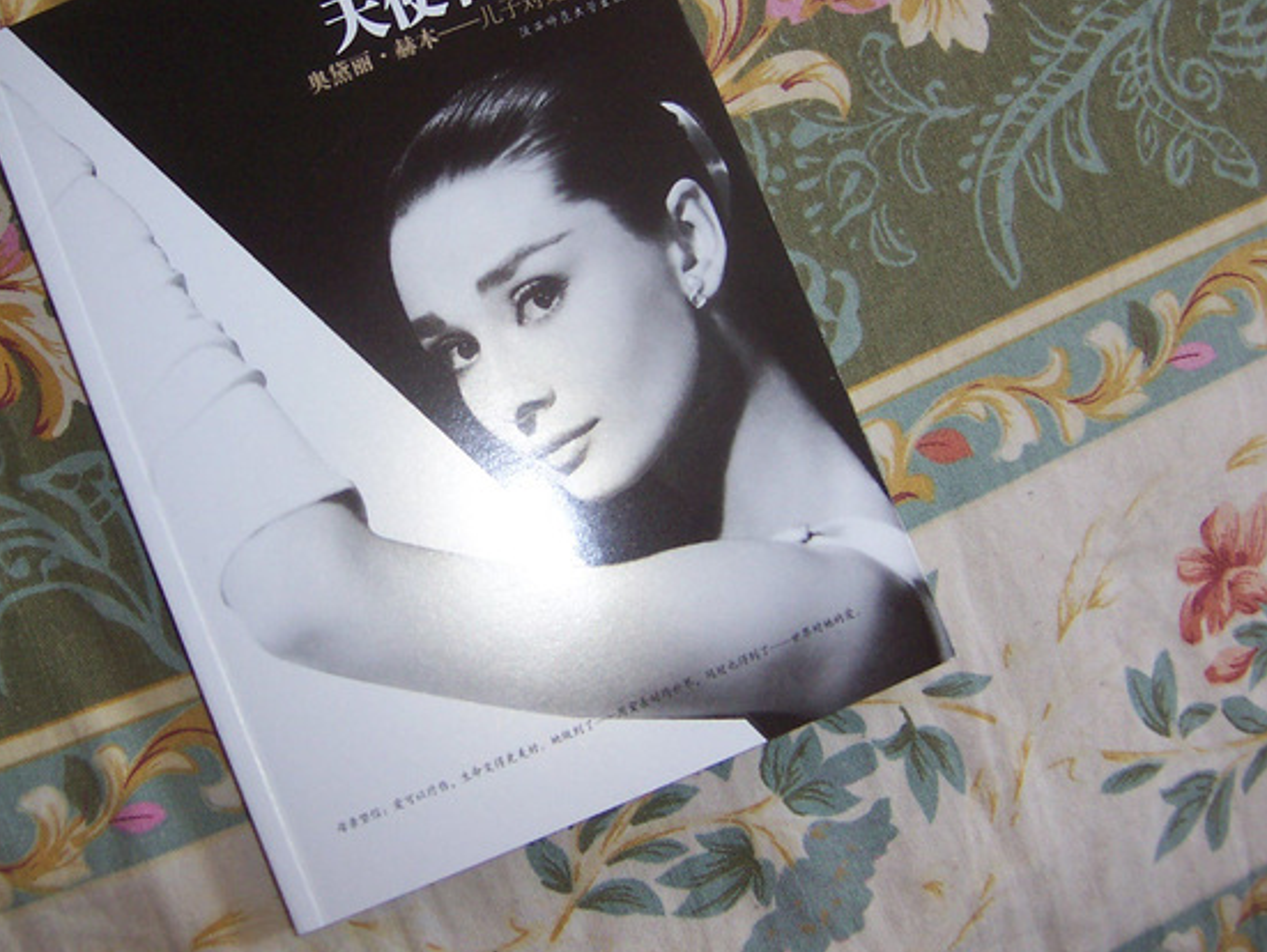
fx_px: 1721
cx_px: 515
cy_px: 359
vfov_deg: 30.8
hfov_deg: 40.3
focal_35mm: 47
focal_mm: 5.6
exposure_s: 1/60
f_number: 2.8
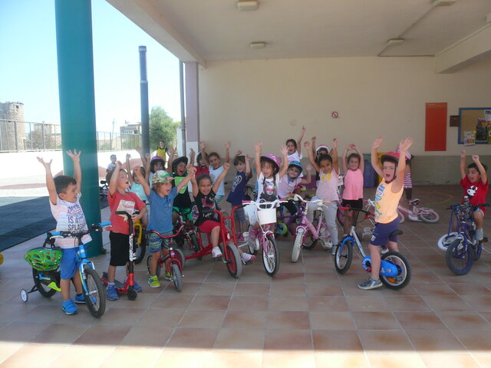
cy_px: 184
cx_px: 246
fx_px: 397
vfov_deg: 49.7
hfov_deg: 63.4
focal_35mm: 28
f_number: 2.8
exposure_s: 1/500
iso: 100
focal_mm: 4.6
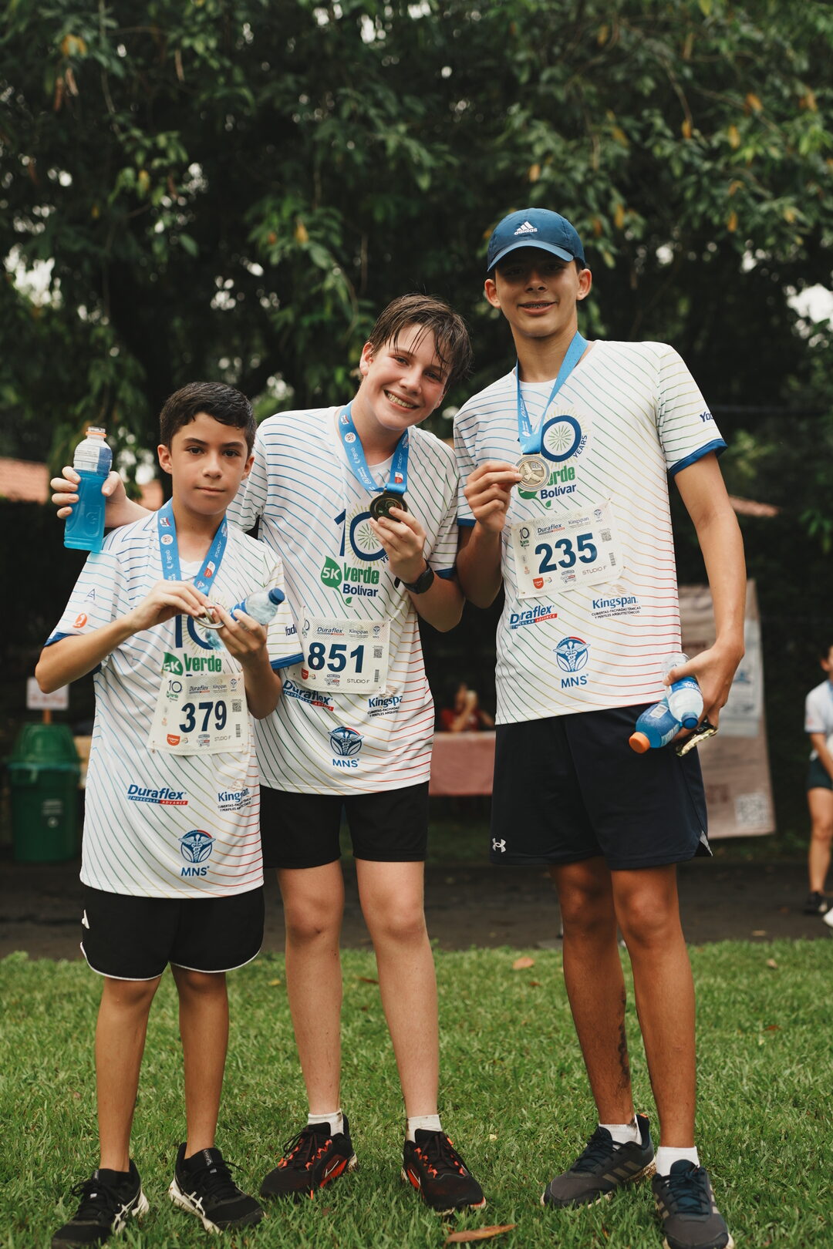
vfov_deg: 39.6
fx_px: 1735
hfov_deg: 27.0
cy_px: 624
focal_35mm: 50
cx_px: 416
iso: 160
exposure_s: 1/200
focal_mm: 50
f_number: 2.5
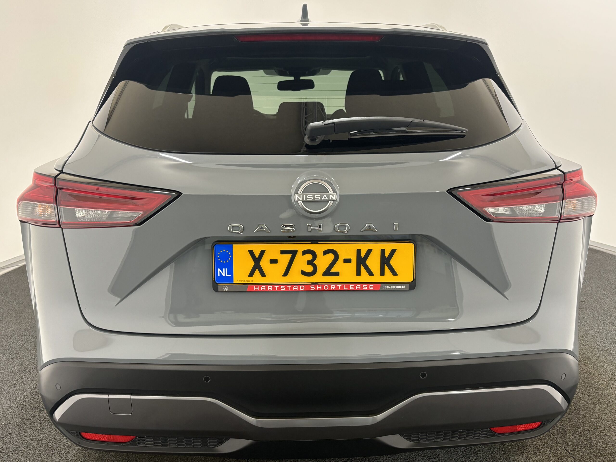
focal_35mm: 26
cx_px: 308
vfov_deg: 53.1
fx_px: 463
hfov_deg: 67.3
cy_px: 231
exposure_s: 1/50
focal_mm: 5.96
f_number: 1.6
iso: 160
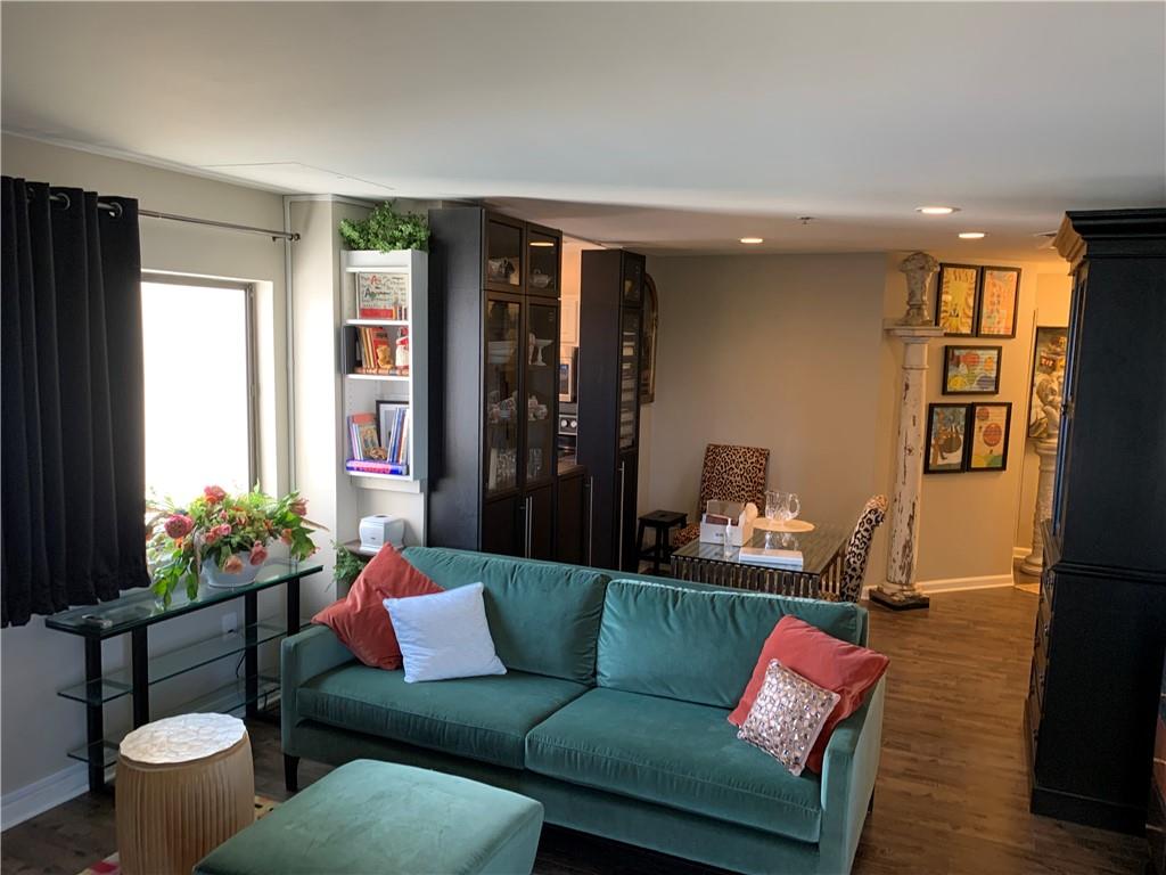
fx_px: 876
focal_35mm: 26
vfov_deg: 53.1
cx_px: 583
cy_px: 438
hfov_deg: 67.3
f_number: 1.8
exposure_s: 1/60
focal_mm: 4.25
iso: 200
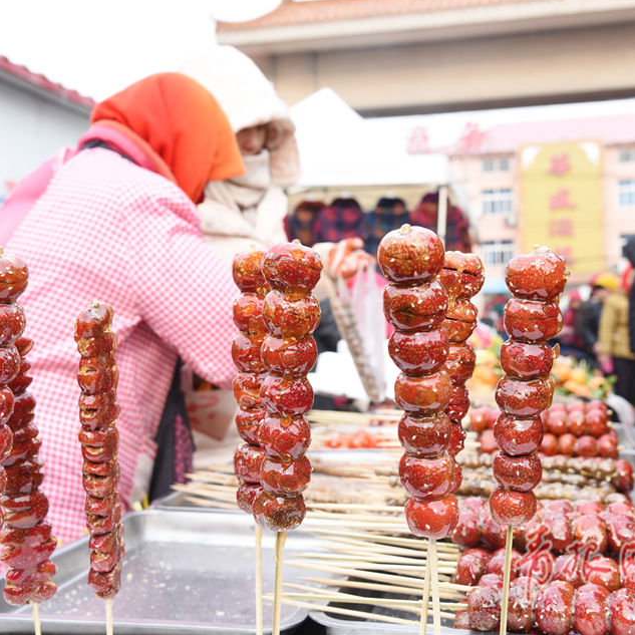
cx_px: 384
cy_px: 315
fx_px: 1017
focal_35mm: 49
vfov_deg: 34.7
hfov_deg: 34.6
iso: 100
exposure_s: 1/60
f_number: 6.3
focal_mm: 38
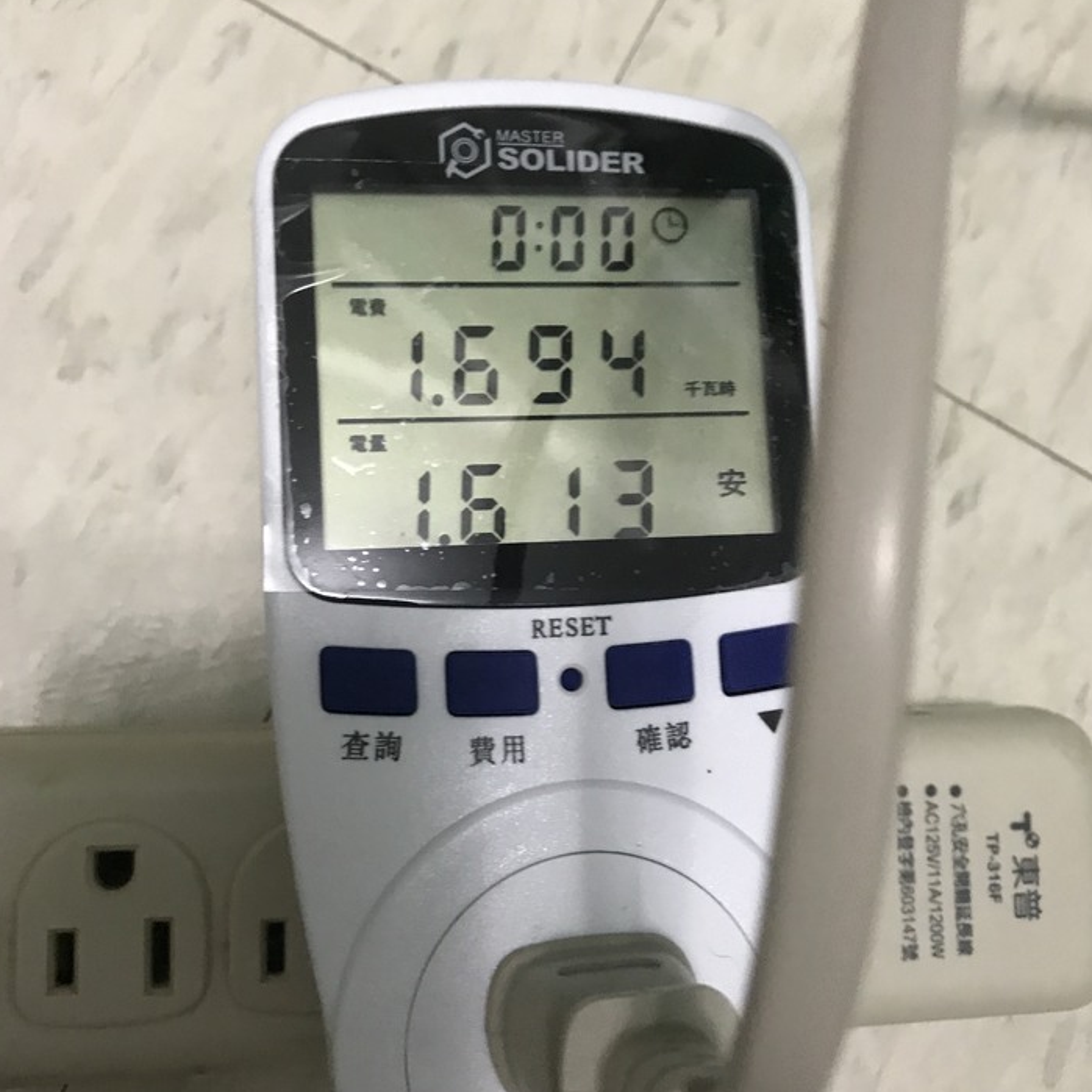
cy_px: 530
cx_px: 544
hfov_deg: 48.5
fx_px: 1213
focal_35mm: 34
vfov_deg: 48.4
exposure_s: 1/13
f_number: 1.8
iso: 100
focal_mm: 3.99
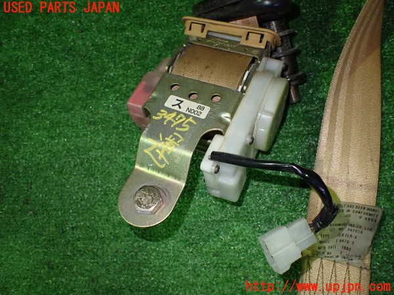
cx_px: 197
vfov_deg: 46.8
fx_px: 341
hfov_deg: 60.0
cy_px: 148
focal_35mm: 30
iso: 800
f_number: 2.3
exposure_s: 1/80
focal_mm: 5.4
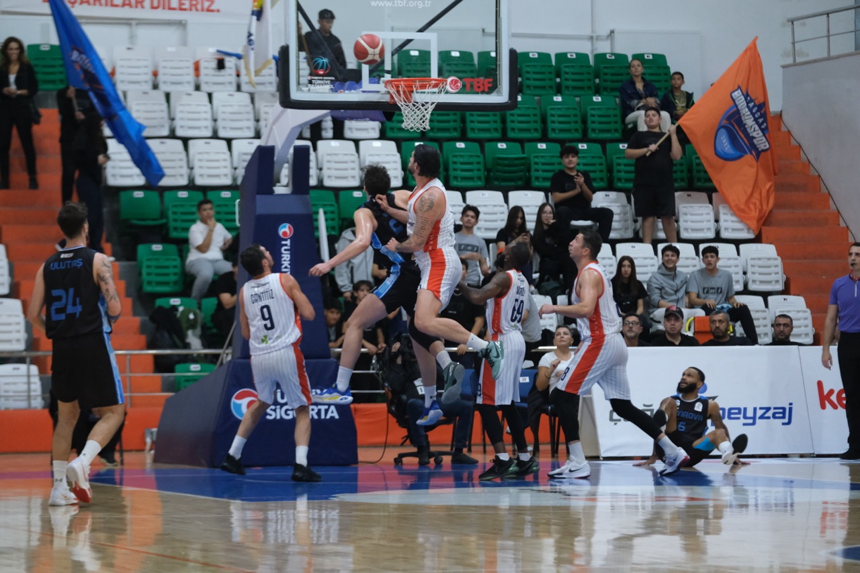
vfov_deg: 9.0
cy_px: 286
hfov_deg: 13.4
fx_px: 3654
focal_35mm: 153
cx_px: 430
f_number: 2.8
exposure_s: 1/500
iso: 4000
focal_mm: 102.2
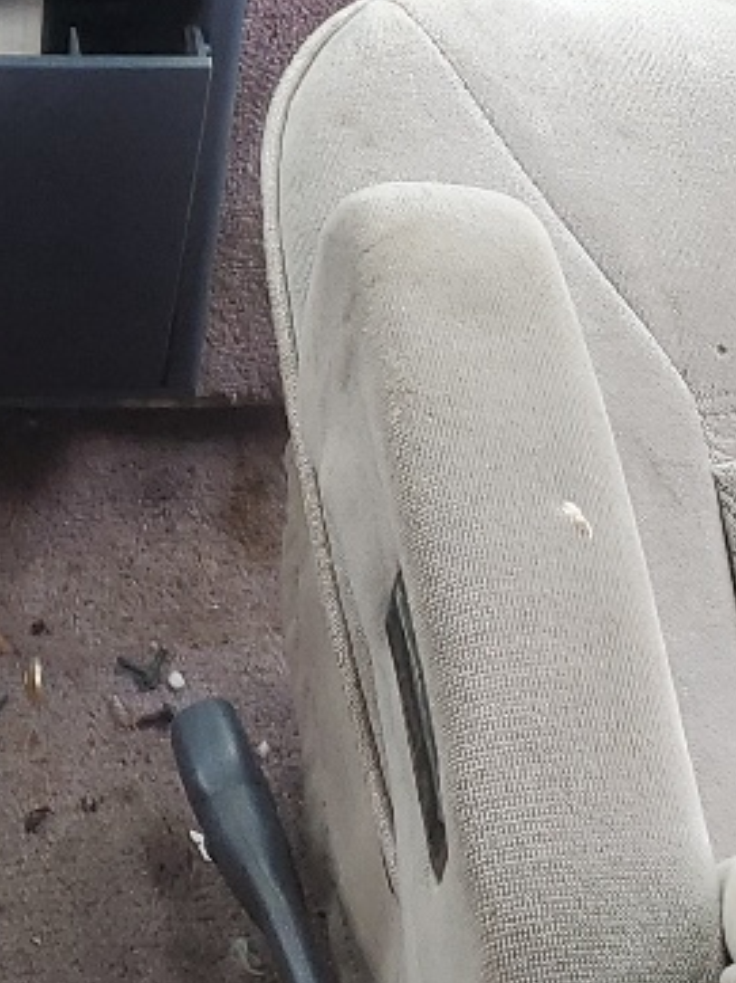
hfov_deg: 12.2
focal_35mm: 115
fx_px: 3264
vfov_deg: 16.7
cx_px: -383
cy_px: -60
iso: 51
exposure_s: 1/60.2
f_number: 1.5
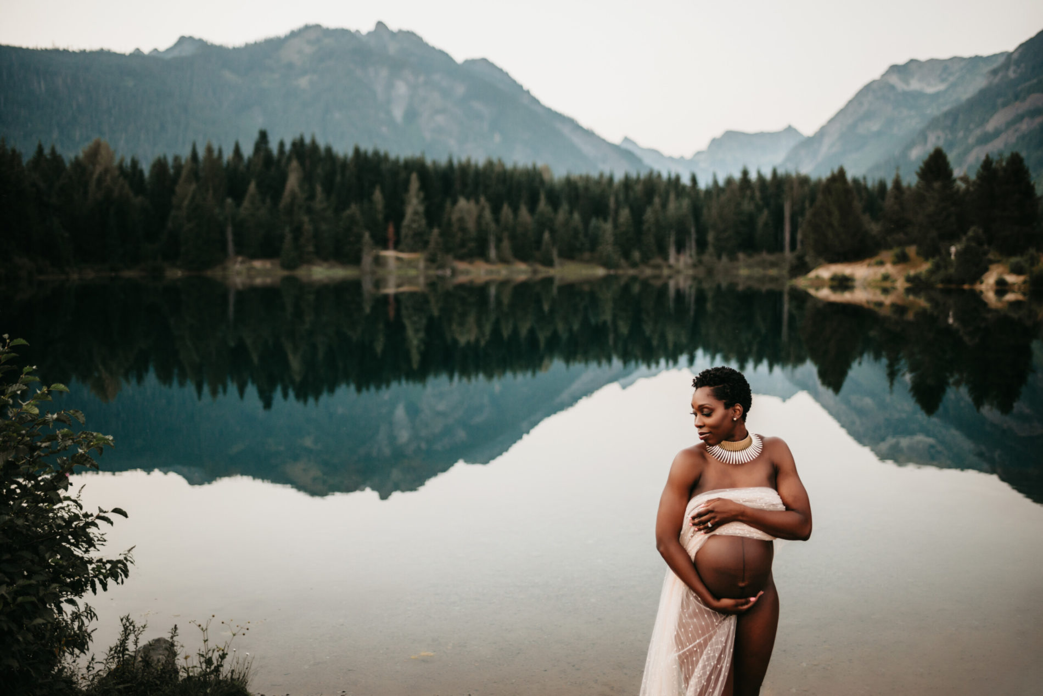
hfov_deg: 54.4
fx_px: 1014
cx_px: 522
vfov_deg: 37.9
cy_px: 348
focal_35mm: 35
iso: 200
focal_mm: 35
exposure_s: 1/100
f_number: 1.8
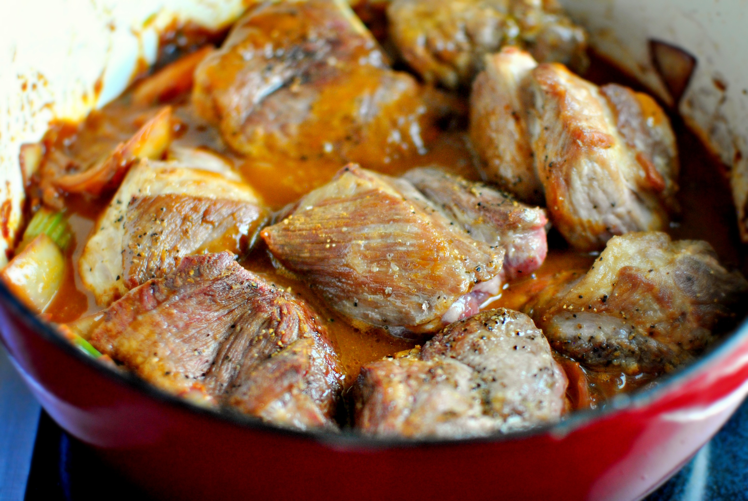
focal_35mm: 52
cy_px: 250
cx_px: 374
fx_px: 1092
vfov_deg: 25.8
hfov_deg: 37.8
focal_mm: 35
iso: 400
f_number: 2
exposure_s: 1/160
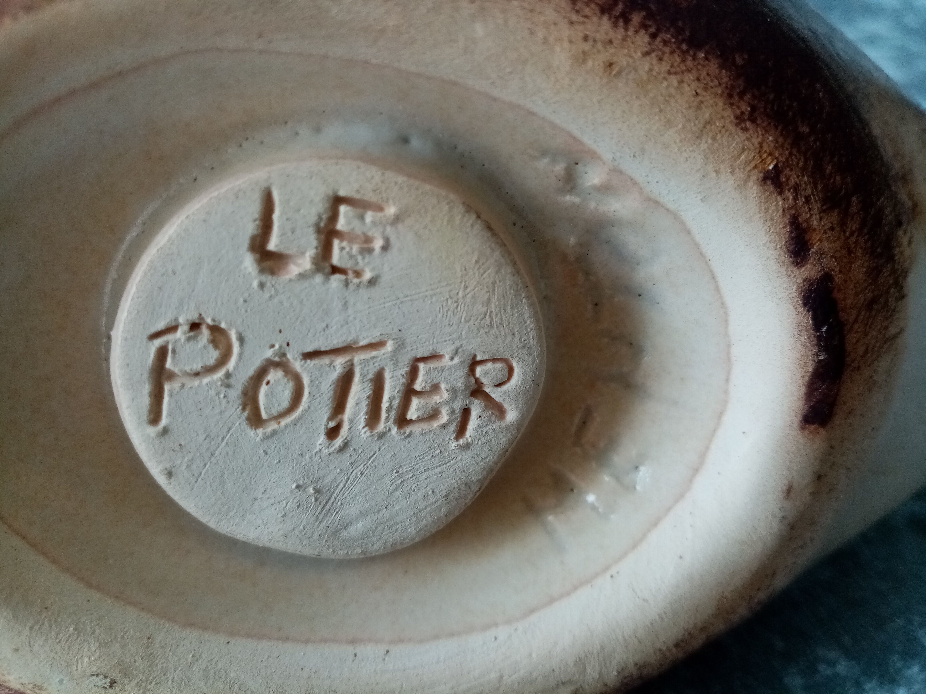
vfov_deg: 53.1
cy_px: 347
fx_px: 696
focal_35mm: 26
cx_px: 463
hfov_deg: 67.3
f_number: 1.8
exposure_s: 1/100
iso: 138
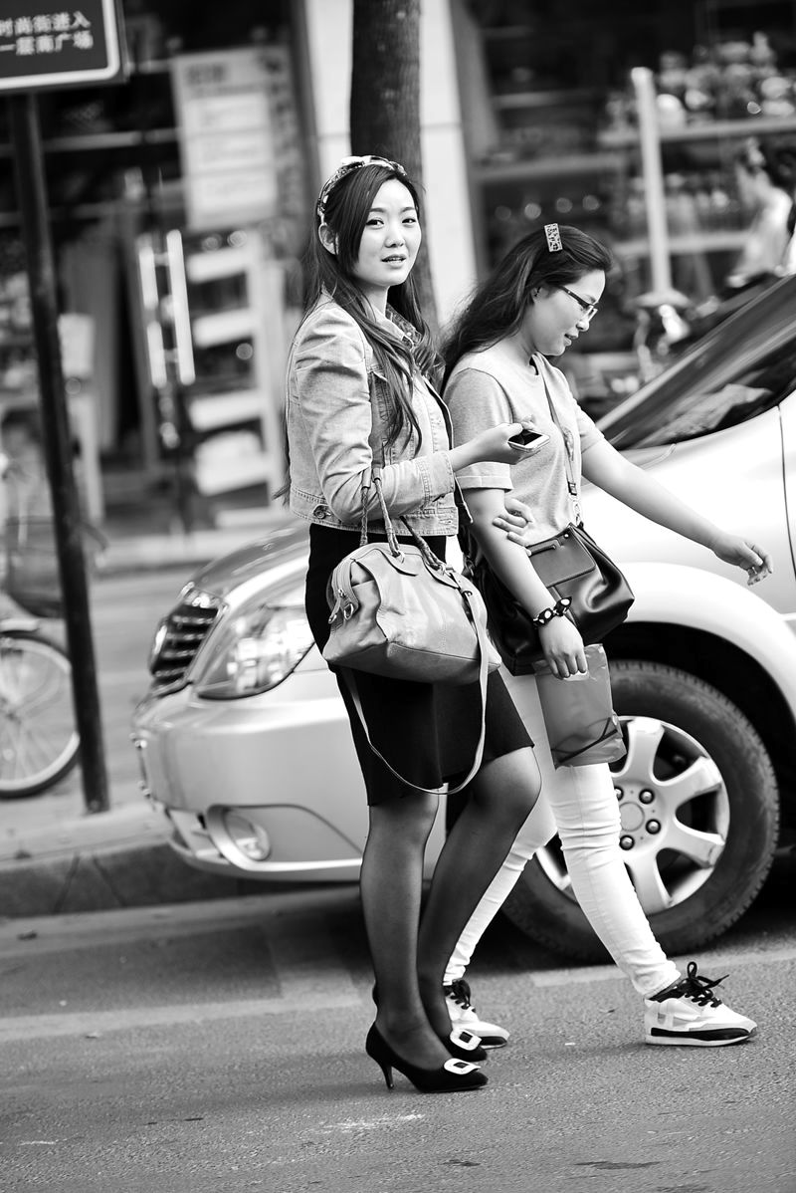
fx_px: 5135
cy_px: 596
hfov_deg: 8.9
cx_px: 398
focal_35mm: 155
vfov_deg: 13.2
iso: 320
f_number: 2.8
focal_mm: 155
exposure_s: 1/400
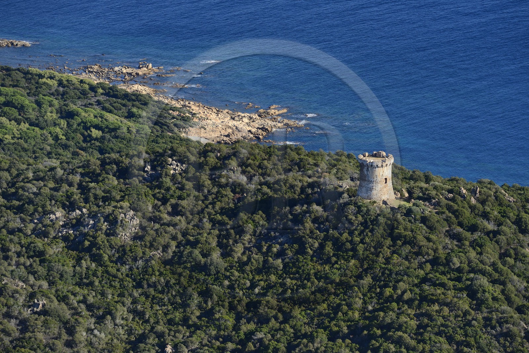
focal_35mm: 200
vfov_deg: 6.9
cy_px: 176
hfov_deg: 10.3
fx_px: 2938
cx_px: 264
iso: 400
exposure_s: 1/800
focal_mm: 200
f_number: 7.1
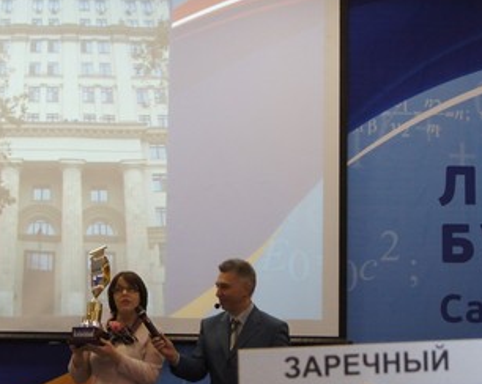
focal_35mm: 162
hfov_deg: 11.9
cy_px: 153
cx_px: 137
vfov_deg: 9.5
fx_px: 2308
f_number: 5.6
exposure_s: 1/100
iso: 2500
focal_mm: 55
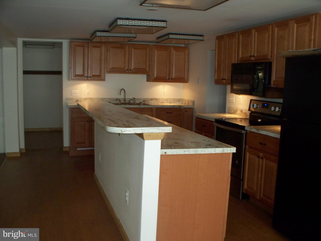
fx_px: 334
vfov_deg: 39.7
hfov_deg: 51.4
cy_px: 120
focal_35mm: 36
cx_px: 160
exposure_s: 1/30
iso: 200
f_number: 2.8
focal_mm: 7.54
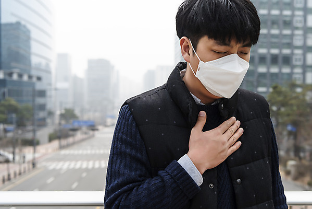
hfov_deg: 48.4
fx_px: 347
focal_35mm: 40
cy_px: 104
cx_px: 156
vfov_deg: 33.4
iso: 160
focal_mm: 40
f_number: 4
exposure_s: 1/1000
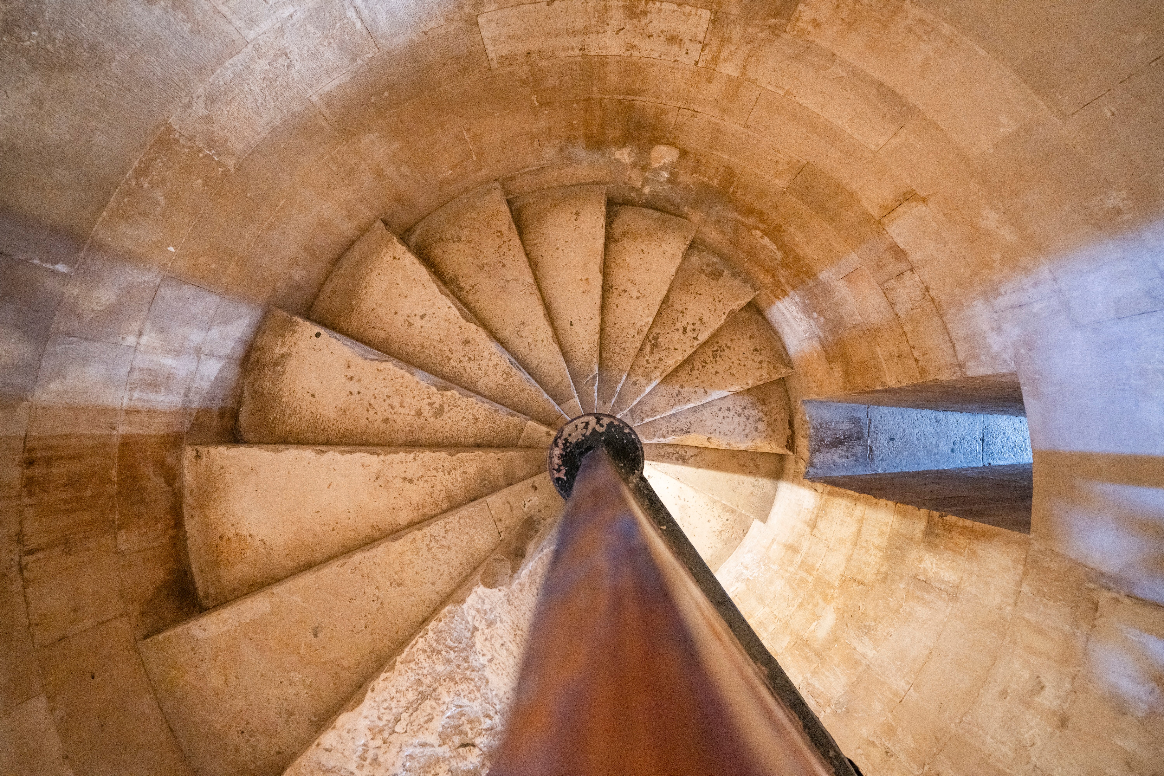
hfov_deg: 104.3
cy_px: 388
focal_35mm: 14
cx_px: 582
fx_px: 453
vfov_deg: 81.2
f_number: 3.2
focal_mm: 14
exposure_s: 1/25
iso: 1600
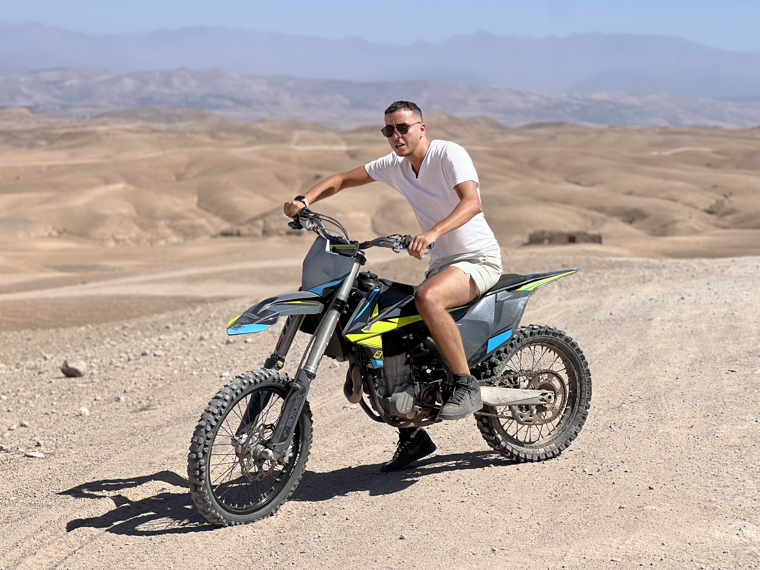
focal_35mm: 77
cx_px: 380
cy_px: 285
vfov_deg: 19.1
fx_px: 1691
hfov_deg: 25.3
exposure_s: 1/1064
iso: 32
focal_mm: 9
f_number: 2.8
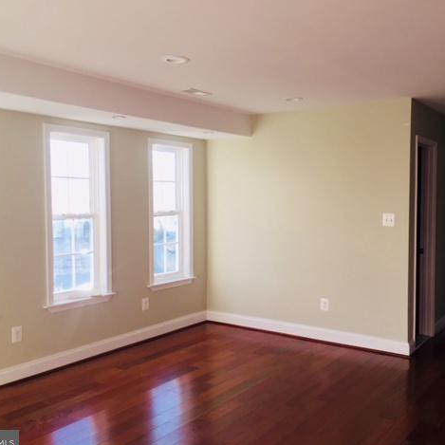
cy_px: 227
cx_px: 249
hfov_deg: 47.1
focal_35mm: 35
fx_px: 509
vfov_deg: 47.2
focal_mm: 4.15
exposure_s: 1/120
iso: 40
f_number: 2.2
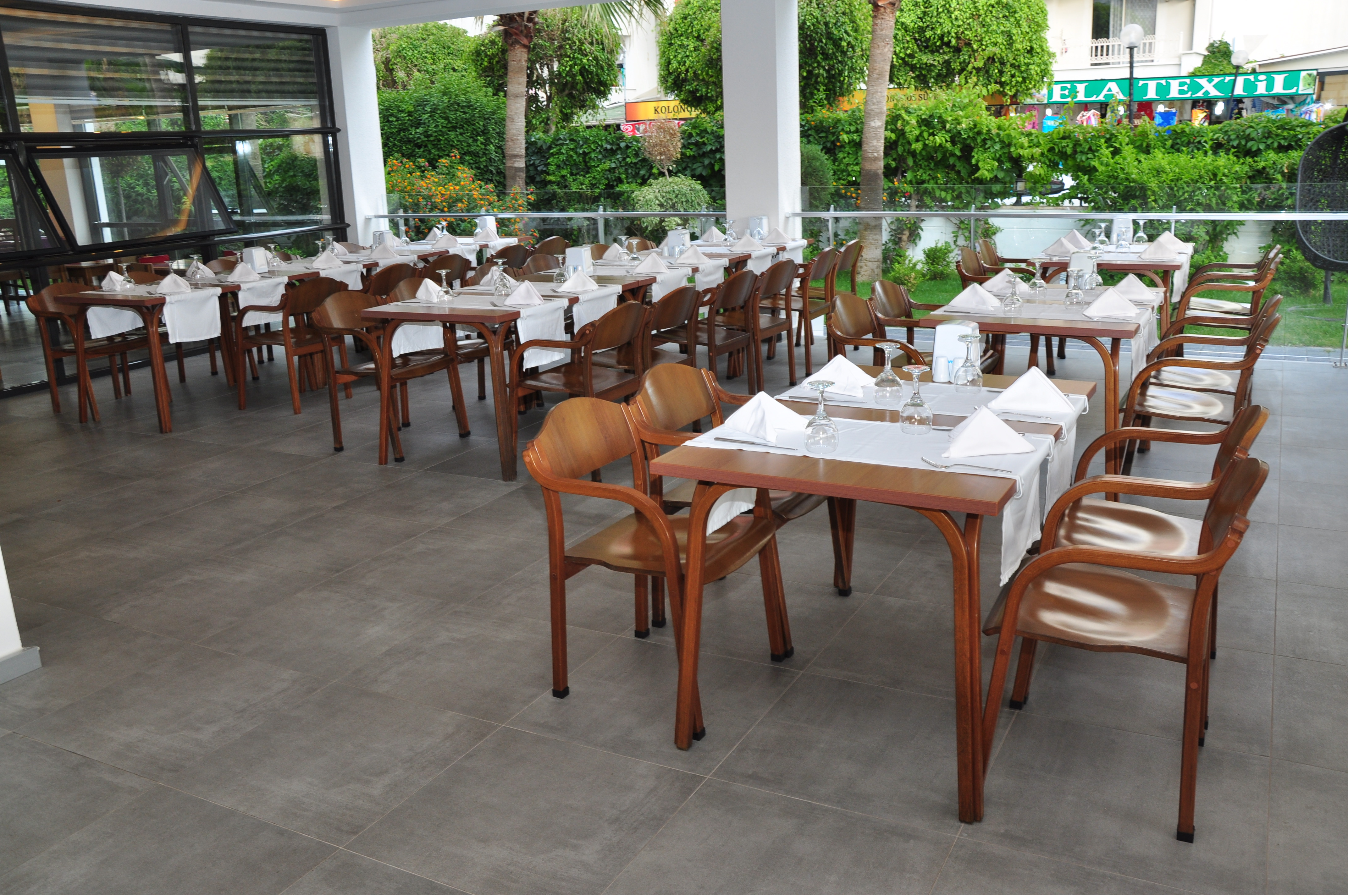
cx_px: 674
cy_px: 448
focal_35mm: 32
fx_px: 1178
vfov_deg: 41.6
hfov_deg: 59.6
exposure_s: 1/25
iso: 200
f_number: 9
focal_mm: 21
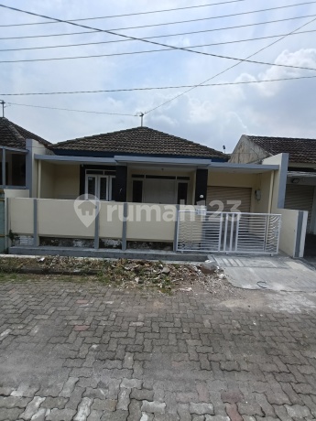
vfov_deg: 94.5
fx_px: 195
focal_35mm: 16
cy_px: 210
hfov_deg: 78.1
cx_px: 158
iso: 64
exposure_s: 1/1695
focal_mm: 1.68
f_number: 2.2
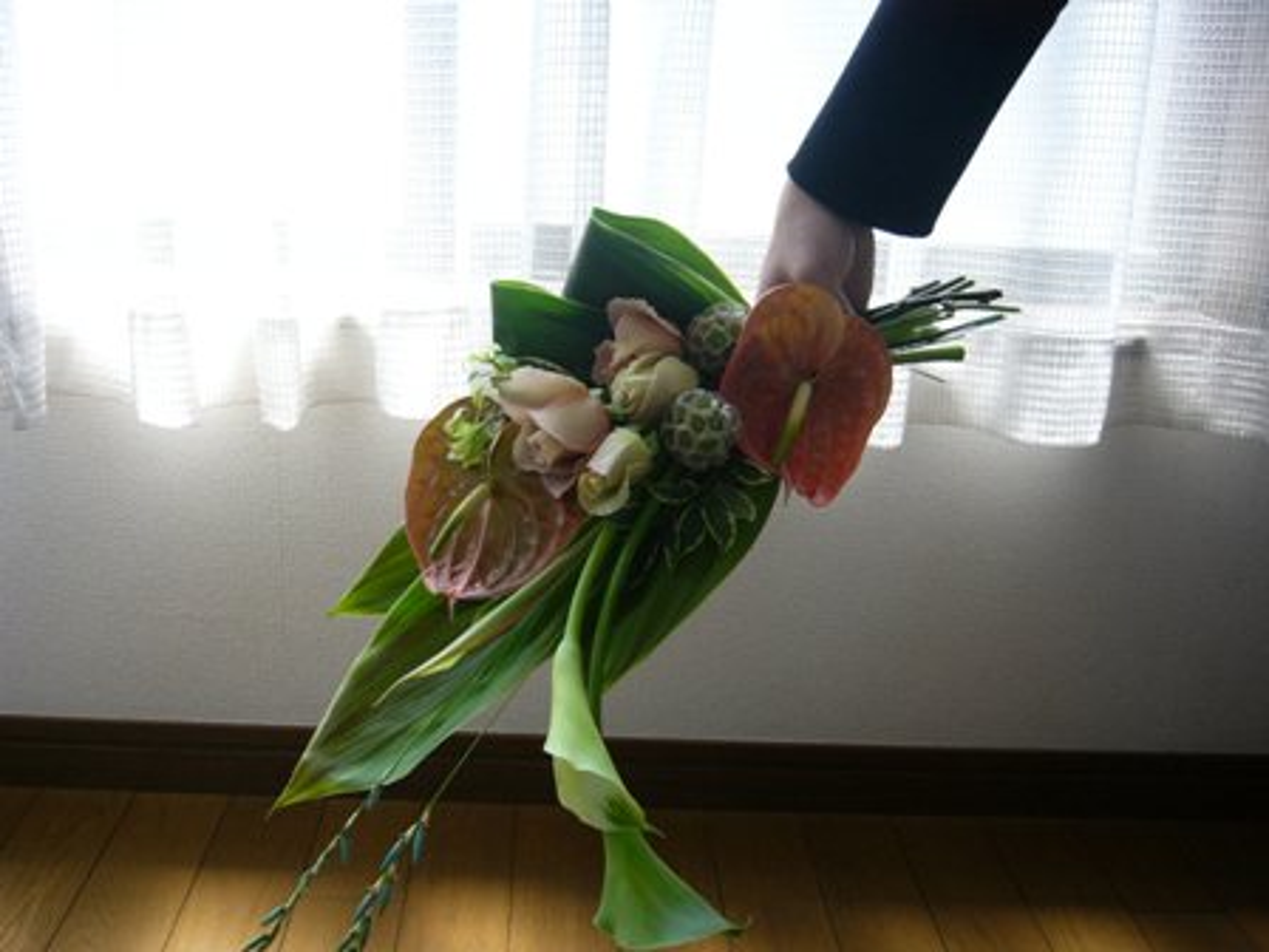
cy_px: 476
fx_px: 1283
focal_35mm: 35
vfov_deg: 40.7
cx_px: 634
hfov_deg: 52.6
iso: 100
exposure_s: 1/50
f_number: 2.8
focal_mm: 5.8
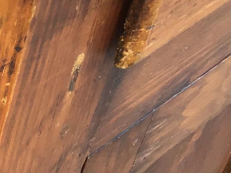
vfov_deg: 10.9
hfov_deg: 12.8
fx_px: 908
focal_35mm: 136
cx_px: -215
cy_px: 121
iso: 40
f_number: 2.4
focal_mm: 3.3
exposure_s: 1/100
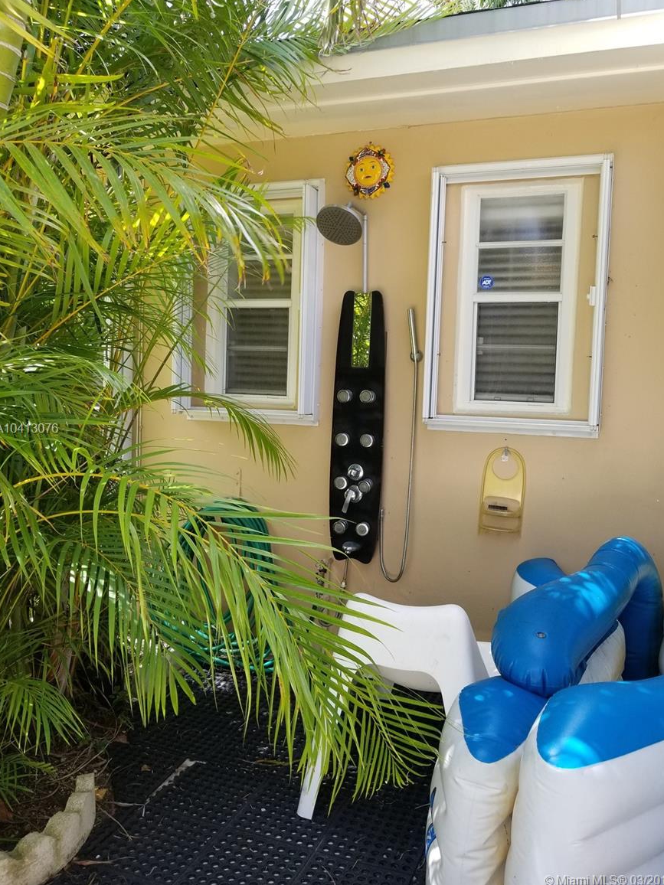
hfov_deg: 51.4
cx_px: 337
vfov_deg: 65.3
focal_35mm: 27
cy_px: 430
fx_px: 691
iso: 50
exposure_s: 1/220
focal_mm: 4.25
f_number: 1.7
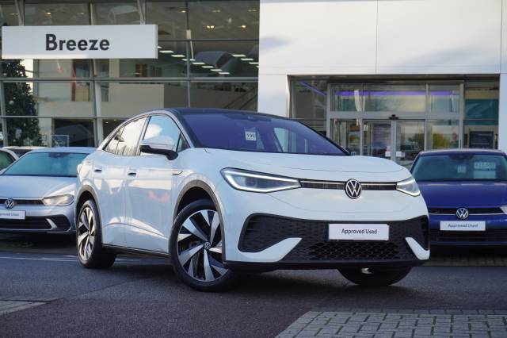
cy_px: 169
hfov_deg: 31.9
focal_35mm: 63
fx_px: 887
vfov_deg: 21.5
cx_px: 254
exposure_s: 1/80
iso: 100
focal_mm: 42
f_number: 5.6
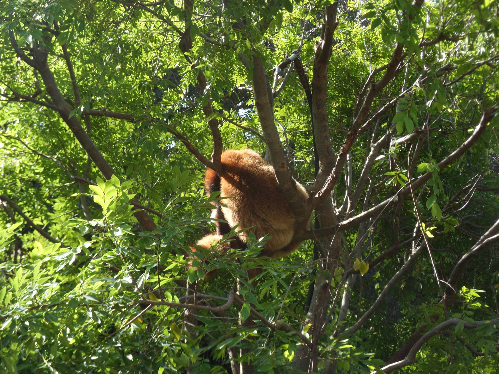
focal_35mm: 85
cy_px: 185
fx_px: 1225
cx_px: 247
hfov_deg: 23.0
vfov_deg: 17.4
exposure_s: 1/90
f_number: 5.1
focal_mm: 14
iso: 80
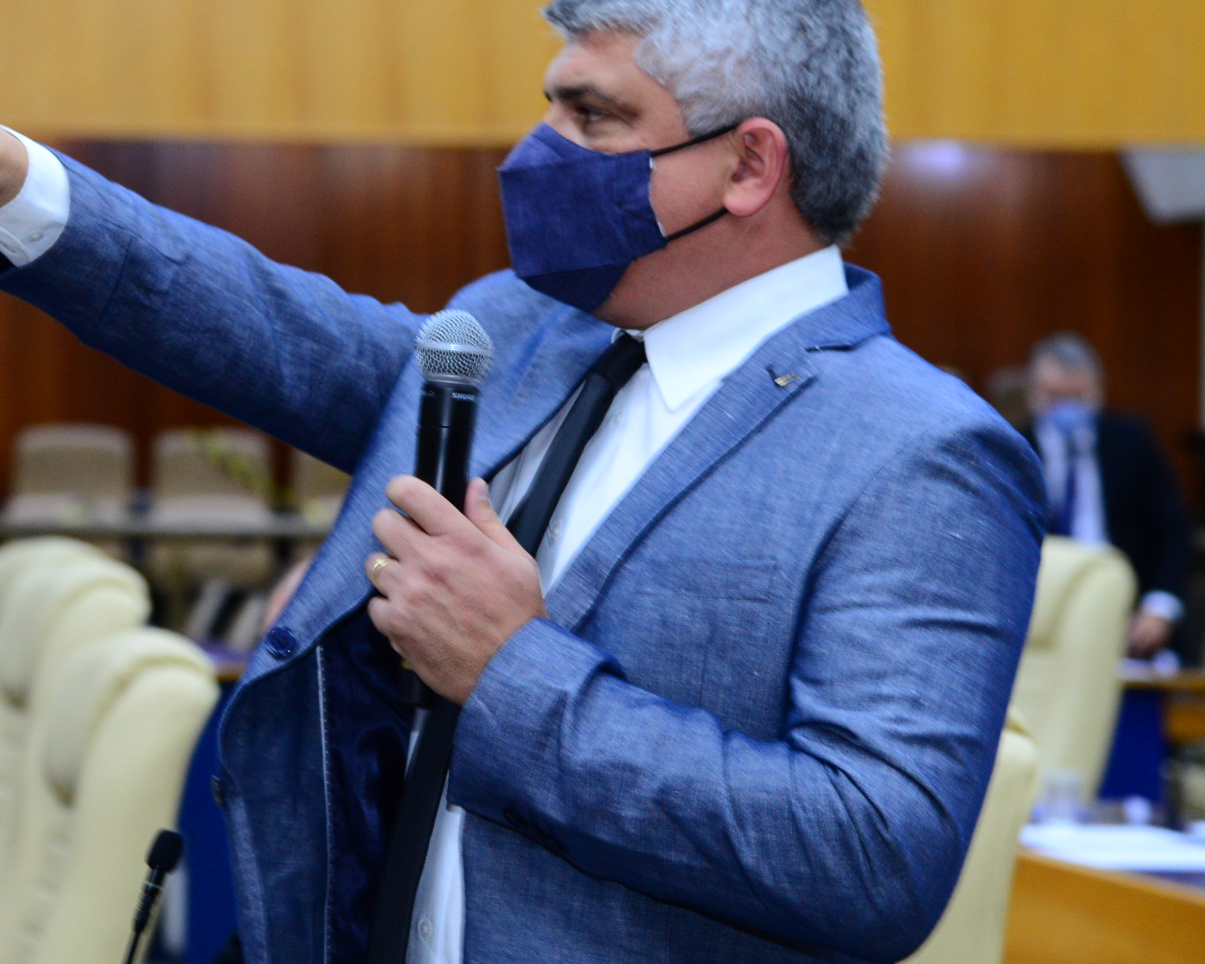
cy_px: 357
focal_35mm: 129
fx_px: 4600
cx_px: 434
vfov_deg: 12.0
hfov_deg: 14.9
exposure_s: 1/60
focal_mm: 86
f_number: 4.5
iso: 1600
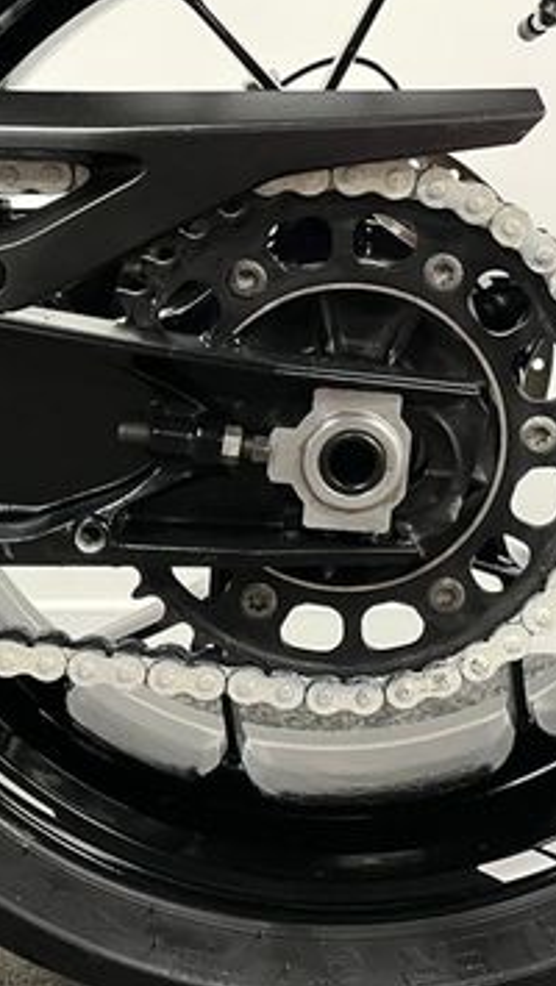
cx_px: 306
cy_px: 369
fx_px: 1335
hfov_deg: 23.5
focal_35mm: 51
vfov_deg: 40.3
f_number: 1.6
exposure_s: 1/50
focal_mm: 5.1
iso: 400
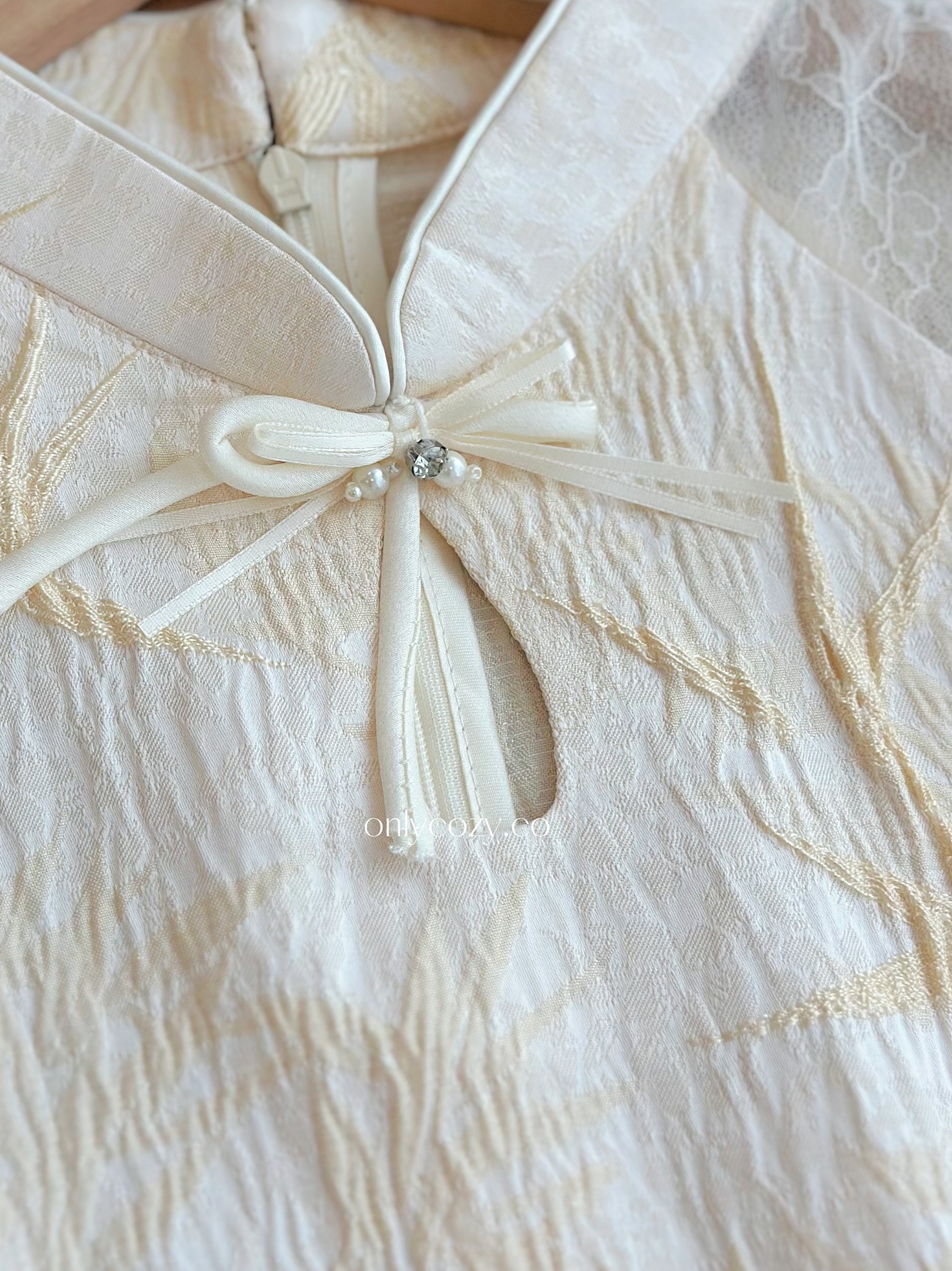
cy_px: 444
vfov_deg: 27.6
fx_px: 2567
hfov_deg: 20.9
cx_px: 279
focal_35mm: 70
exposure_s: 1/227
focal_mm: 6.86
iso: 80
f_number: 1.78
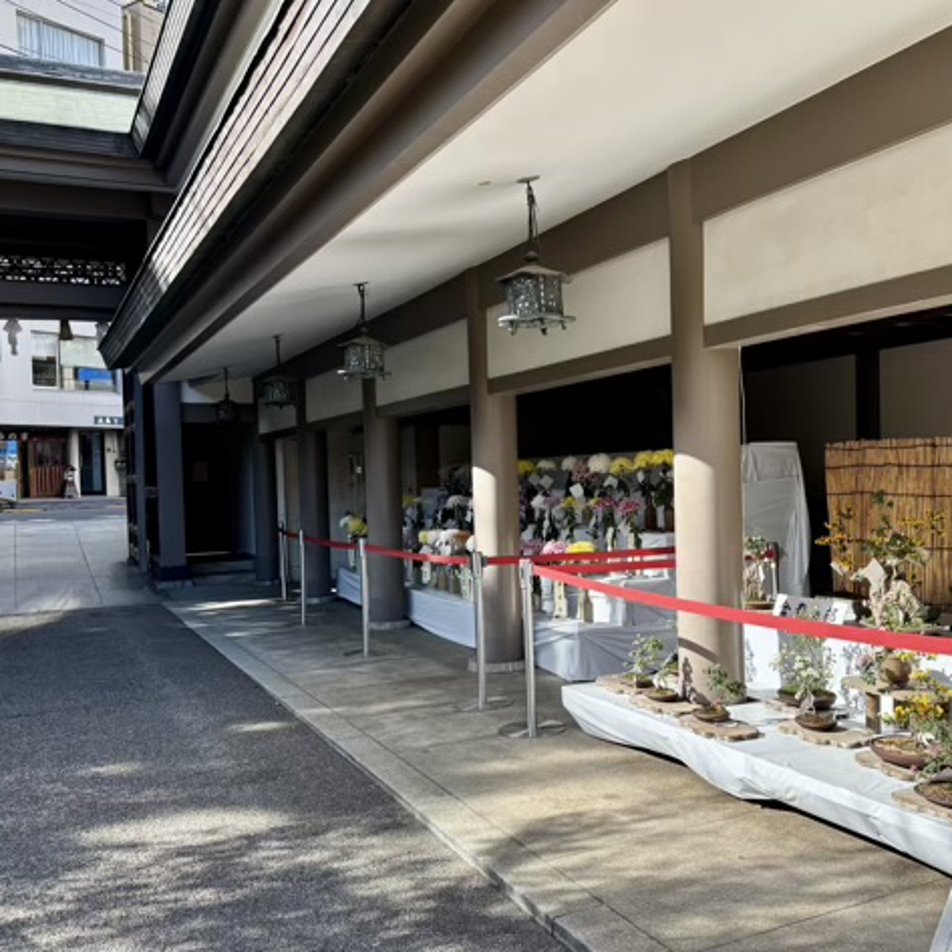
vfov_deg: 48.4
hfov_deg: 48.0
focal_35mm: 34
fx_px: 1058
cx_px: 590
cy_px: 510
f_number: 1.6
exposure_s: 1/1037
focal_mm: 5.96
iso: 50
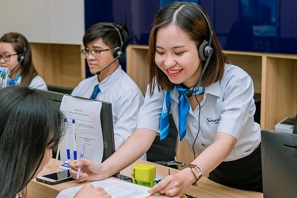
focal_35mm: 69
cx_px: 121
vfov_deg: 19.7
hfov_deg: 29.2
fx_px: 569
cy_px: 123
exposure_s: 1/200
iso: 320
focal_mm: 30
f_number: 2.8
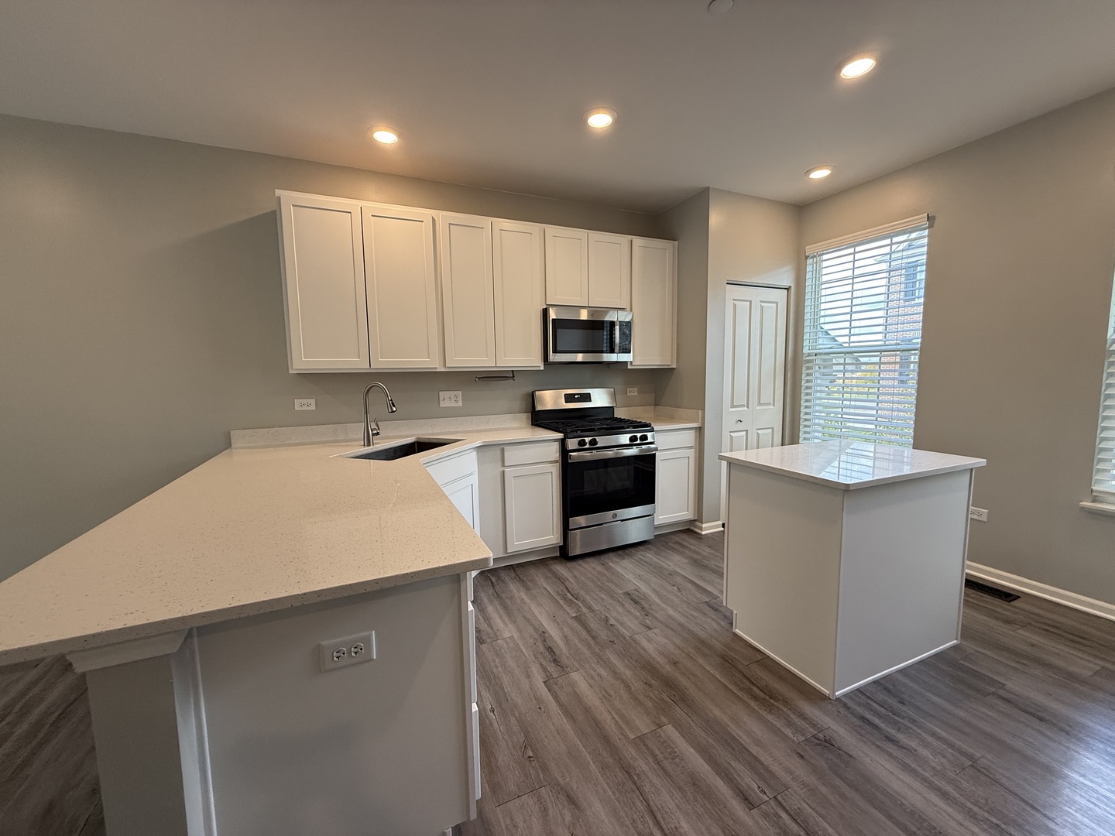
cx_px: 558
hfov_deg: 102.1
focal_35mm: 14
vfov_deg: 85.7
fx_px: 451
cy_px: 418
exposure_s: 1/120
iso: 125
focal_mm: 2.22
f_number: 2.2
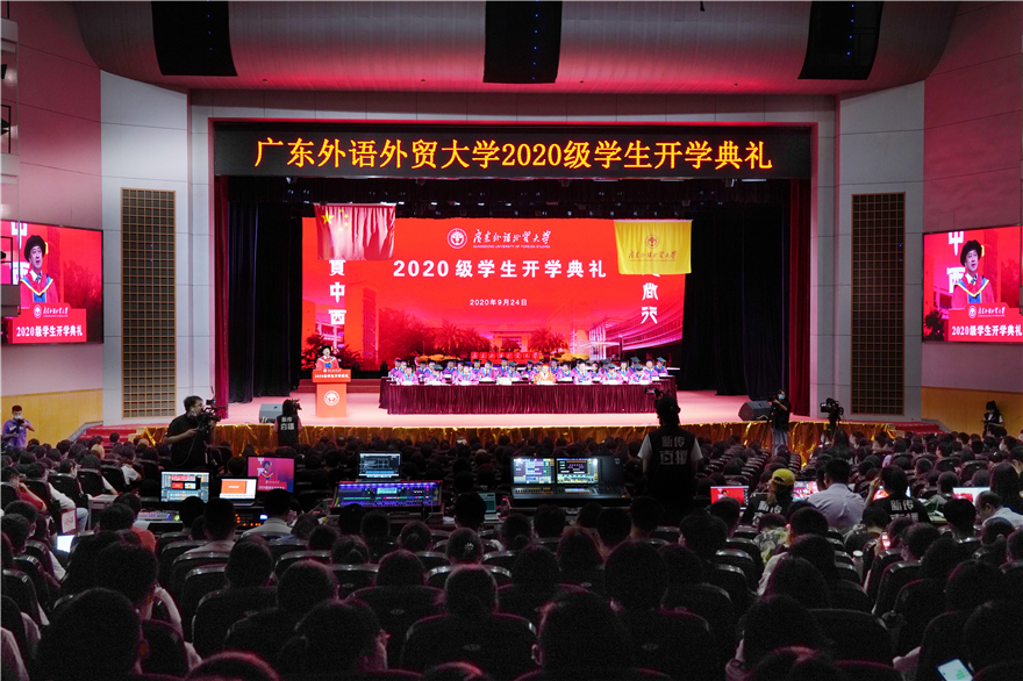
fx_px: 1108
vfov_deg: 34.2
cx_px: 512
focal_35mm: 39
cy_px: 340
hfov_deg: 49.6
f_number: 6.3
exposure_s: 1/80
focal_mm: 39
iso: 2500
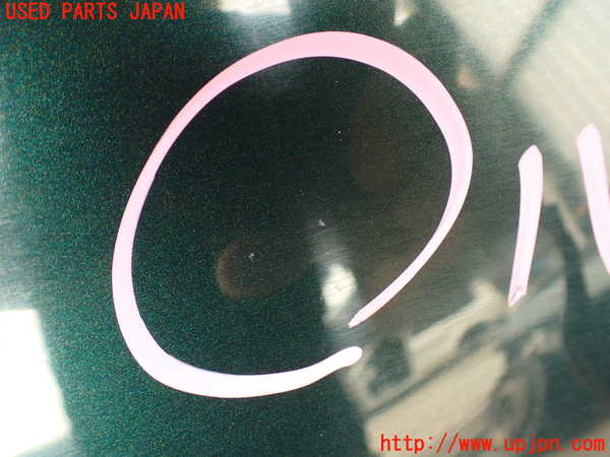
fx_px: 564
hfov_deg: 56.8
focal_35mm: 32
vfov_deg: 44.2
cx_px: 305
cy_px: 228
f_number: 2.4
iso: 160
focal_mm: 5.79
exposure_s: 1/60
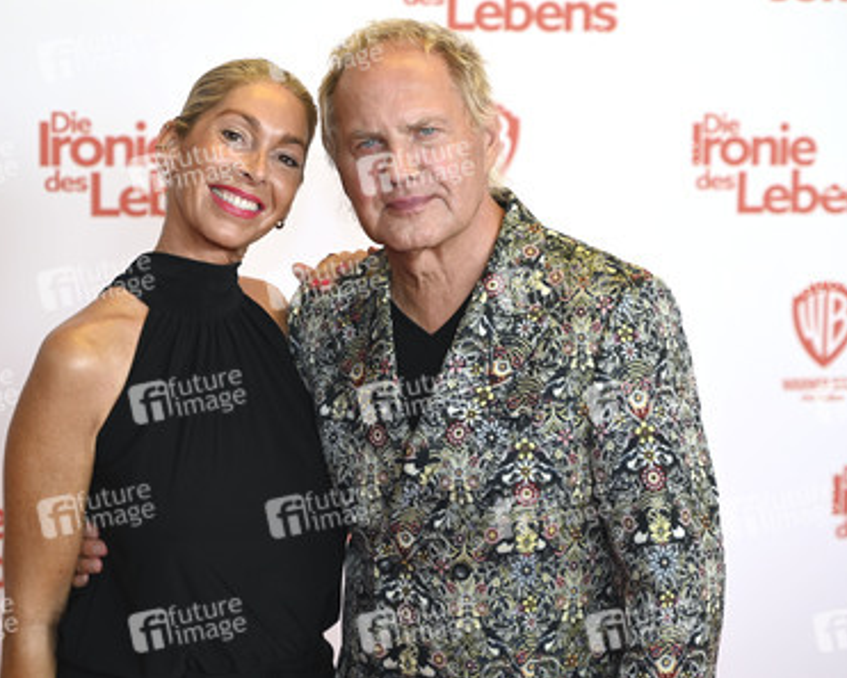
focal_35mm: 81
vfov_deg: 19.0
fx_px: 2031
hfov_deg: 23.5
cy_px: 340
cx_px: 355
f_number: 2.8
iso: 320
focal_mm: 71
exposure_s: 1/125
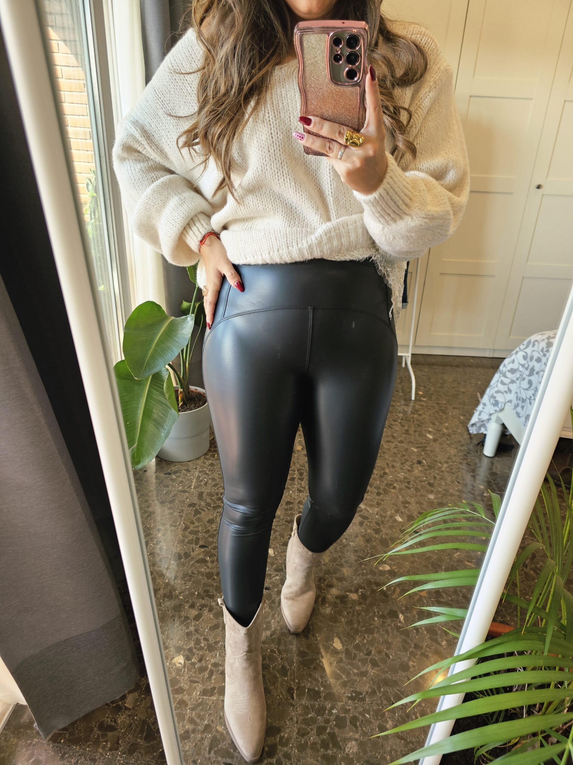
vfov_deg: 73.9
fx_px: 508
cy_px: 382
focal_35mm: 23
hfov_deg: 58.9
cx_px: 286
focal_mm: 6.3
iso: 64
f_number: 1.7
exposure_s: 1/100
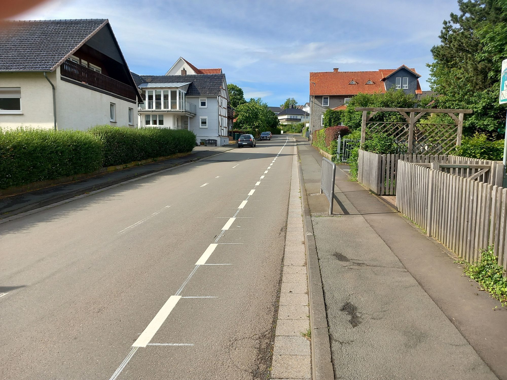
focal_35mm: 27
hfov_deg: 65.3
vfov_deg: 51.4
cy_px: 190
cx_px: 254
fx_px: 395
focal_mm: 4
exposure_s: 1/386
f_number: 1.8
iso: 20
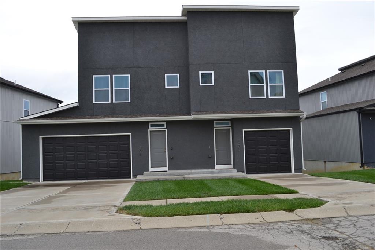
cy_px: 125
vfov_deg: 39.9
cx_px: 188
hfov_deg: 57.2
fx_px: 344
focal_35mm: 33
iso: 100
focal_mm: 22
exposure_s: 1/160
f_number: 6.3
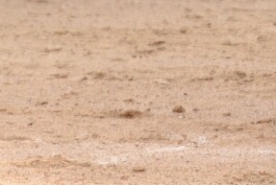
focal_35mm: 1039
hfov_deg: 2.0
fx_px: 7970
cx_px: 643
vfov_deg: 1.3
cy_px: -185
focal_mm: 170
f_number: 5.6
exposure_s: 1/400
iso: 400
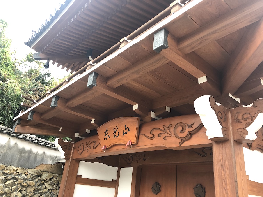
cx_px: 132
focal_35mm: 29
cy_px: 98
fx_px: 220
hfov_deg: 61.7
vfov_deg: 48.2
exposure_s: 1/120
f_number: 1.8
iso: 125
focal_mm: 3.99
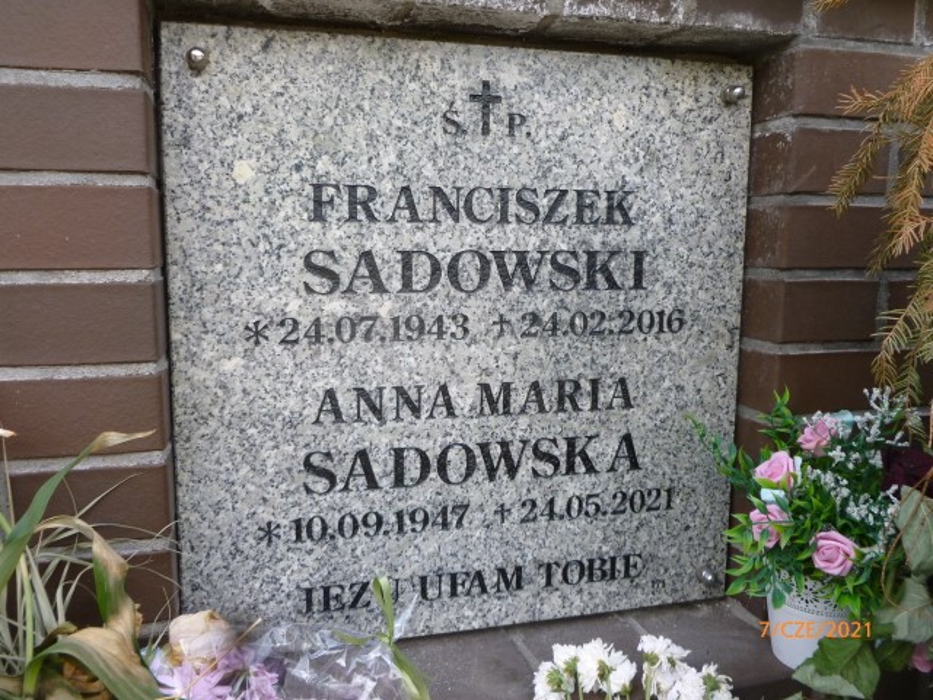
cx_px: 466
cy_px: 350
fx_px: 755
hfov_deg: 63.4
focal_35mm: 28
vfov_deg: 49.7
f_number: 3.3
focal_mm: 5
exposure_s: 1/100
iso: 100
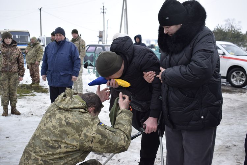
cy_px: 82
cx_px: 124
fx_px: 288
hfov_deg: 46.4
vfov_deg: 31.9
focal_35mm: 42
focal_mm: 28
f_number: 5
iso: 200
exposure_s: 1/400
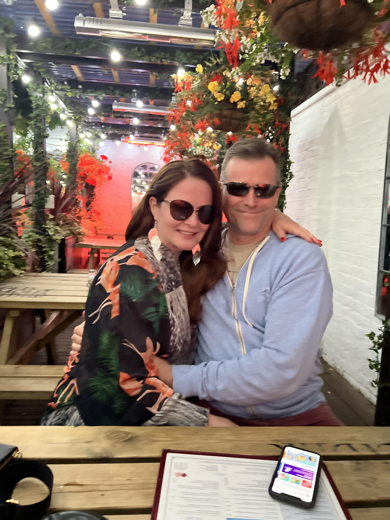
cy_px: 260
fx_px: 391
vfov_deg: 67.3
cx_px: 195
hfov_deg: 53.1
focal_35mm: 26
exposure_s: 1/25
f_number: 1.5
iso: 500
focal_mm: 5.7
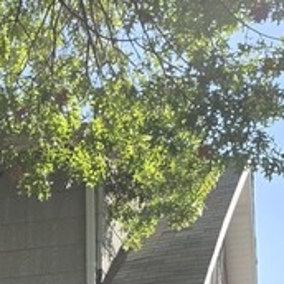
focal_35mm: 128
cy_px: 512
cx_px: -168
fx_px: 1188
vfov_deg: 12.5
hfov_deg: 12.8
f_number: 1.7
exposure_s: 1/2897
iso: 80
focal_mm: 6.3
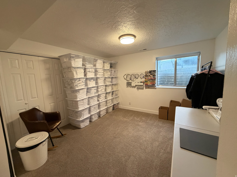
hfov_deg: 102.1
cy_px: 88
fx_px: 96
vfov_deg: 85.7
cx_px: 118
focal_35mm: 14
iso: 320
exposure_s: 1/60
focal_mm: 2.22
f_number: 2.2
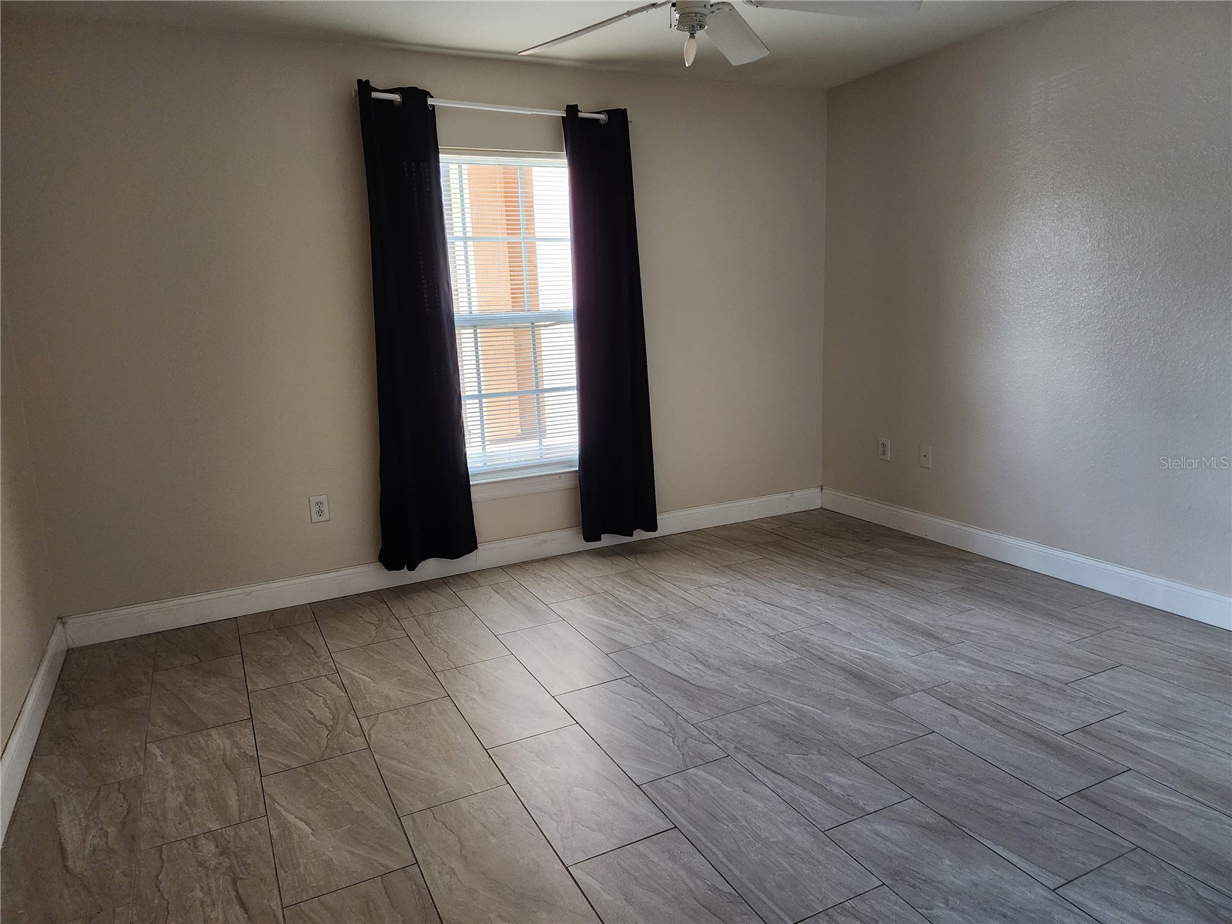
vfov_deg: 58.9
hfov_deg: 73.9
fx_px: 819
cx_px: 616
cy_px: 462
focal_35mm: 23
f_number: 1.8
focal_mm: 6.4
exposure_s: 1/120
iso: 250
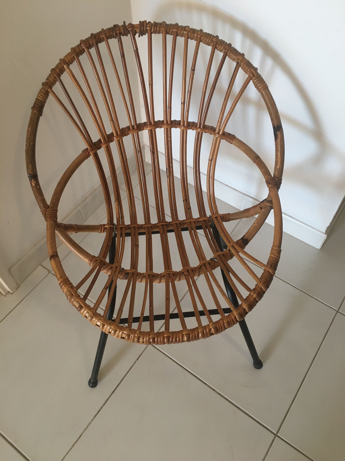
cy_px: 230
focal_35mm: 29
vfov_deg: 61.7
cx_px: 172
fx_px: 385
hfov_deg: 48.2
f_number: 2.2
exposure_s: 1/33
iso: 64
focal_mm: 4.15
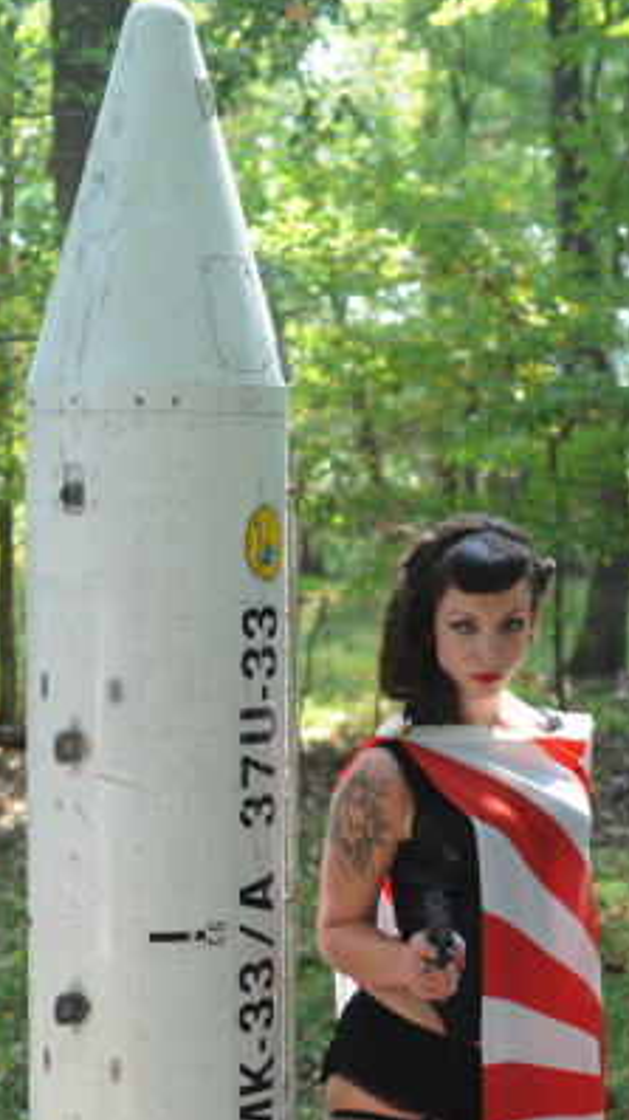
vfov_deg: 22.1
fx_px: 2820
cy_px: 951
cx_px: 374
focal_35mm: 95
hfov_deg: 12.7
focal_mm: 50
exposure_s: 1/60
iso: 200
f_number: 5.6
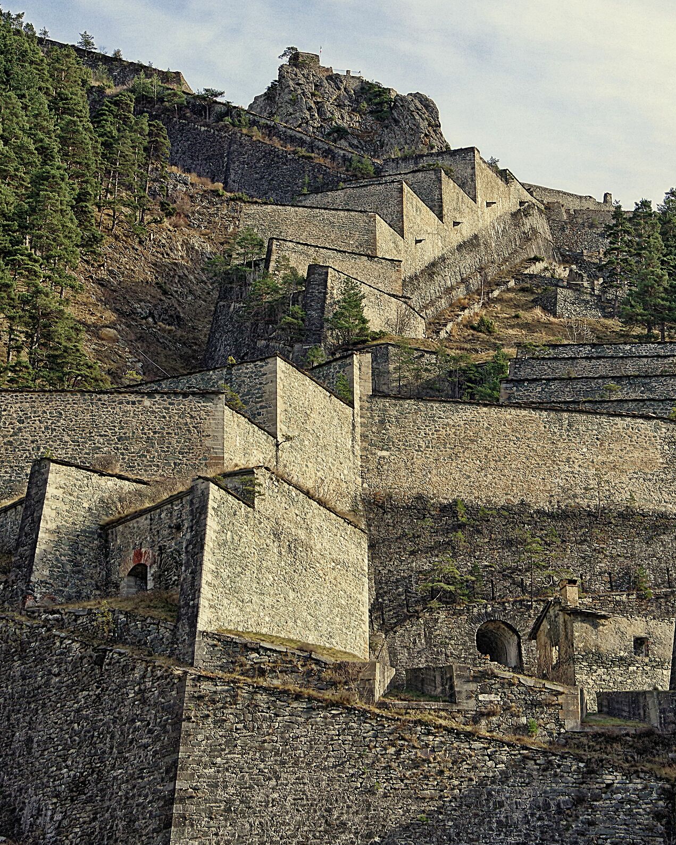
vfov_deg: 18.8
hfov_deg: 15.1
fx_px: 2551
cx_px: 434
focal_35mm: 102
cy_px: 423
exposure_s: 1/125
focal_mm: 48
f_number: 8
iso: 400
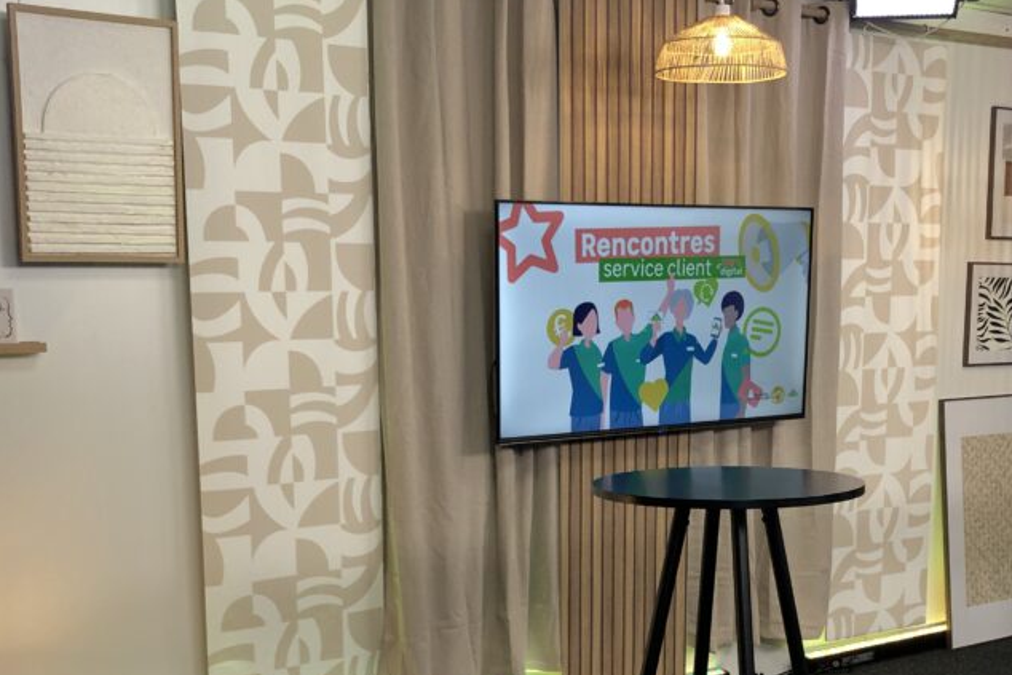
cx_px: 555
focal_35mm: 47
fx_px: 1321
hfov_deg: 41.9
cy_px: 495
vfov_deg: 28.3
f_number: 1.8
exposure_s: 1/50
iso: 32
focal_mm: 4
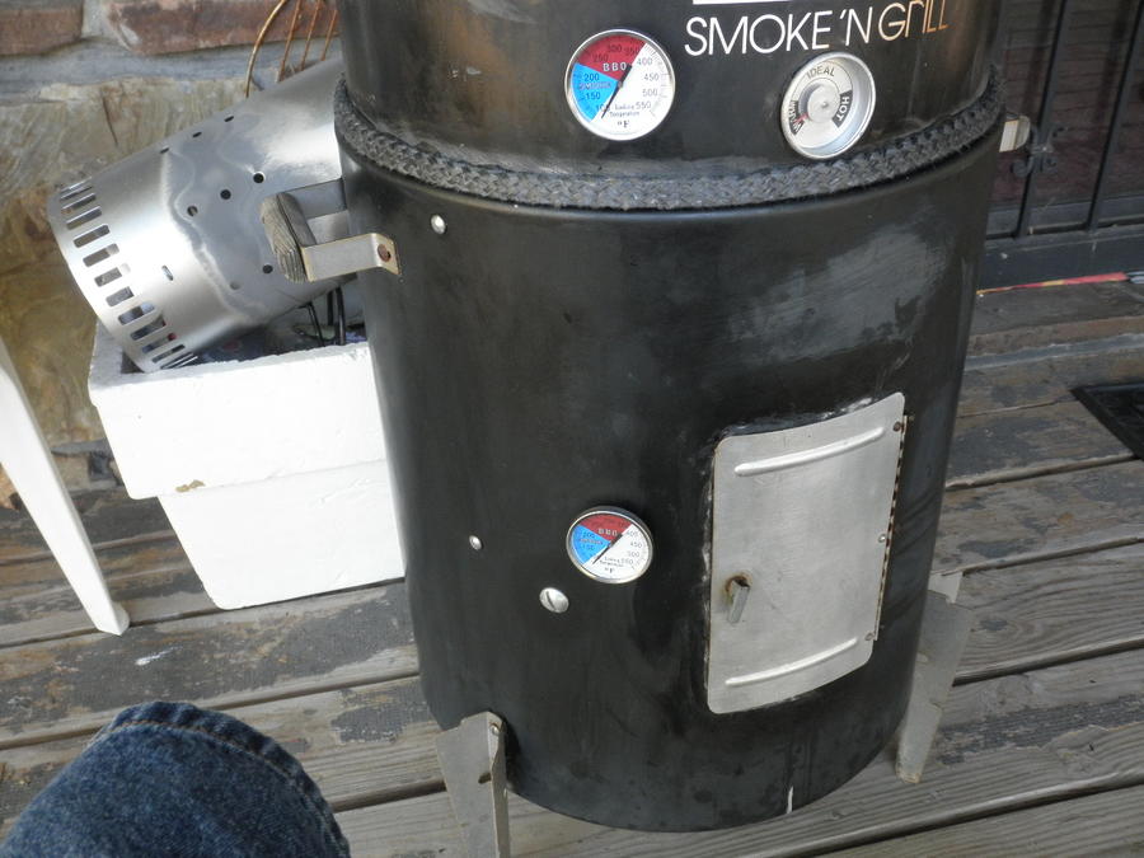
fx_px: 1157
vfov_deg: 40.7
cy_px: 429
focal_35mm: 35
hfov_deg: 52.6
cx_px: 572
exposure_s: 1/60
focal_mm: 6.1
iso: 200
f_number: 3.2
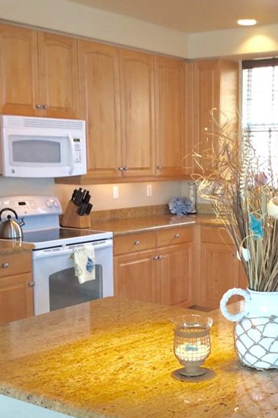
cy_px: 239
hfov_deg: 24.2
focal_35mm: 55
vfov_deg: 36.2
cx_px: 225
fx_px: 637
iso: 40
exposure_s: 1/24
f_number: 2.4
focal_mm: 3.3
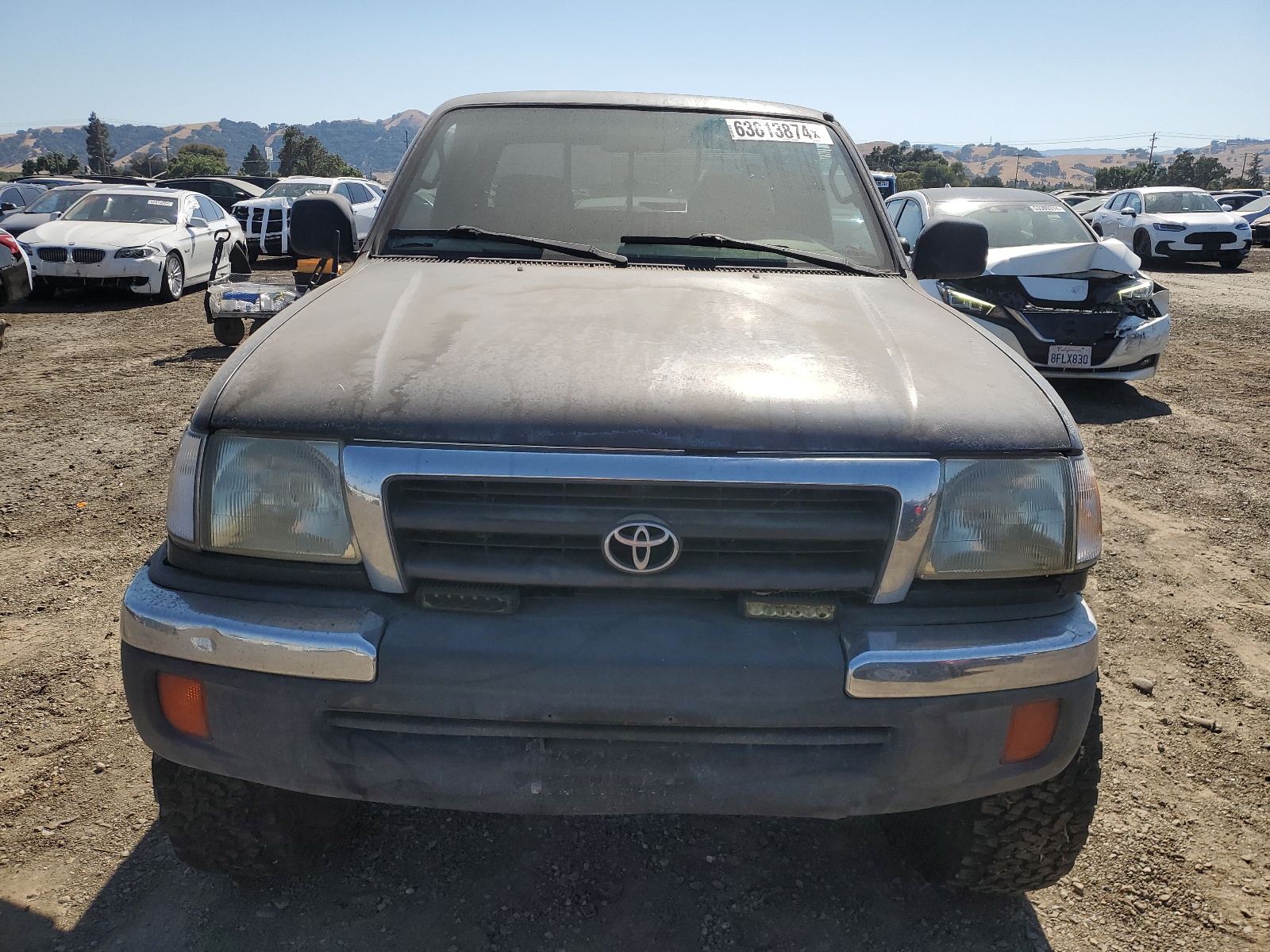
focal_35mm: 26
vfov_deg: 53.1
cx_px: 635
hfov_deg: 67.3
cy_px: 476
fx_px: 954
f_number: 1.5
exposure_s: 1/5000
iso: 50
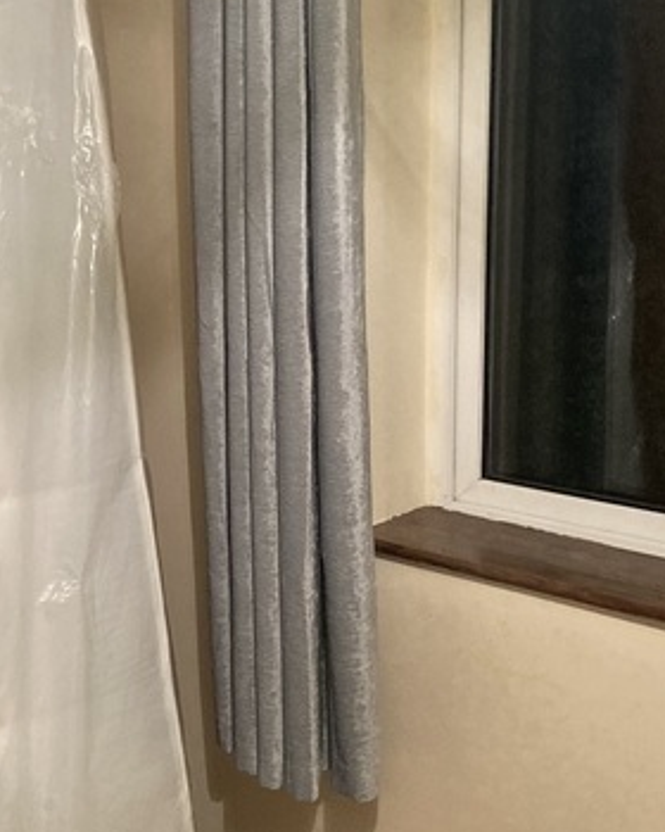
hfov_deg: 25.1
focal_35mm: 60
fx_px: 1476
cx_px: 166
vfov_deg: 31.4
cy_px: 430
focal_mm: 3.99
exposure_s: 1/50
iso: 320
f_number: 1.8
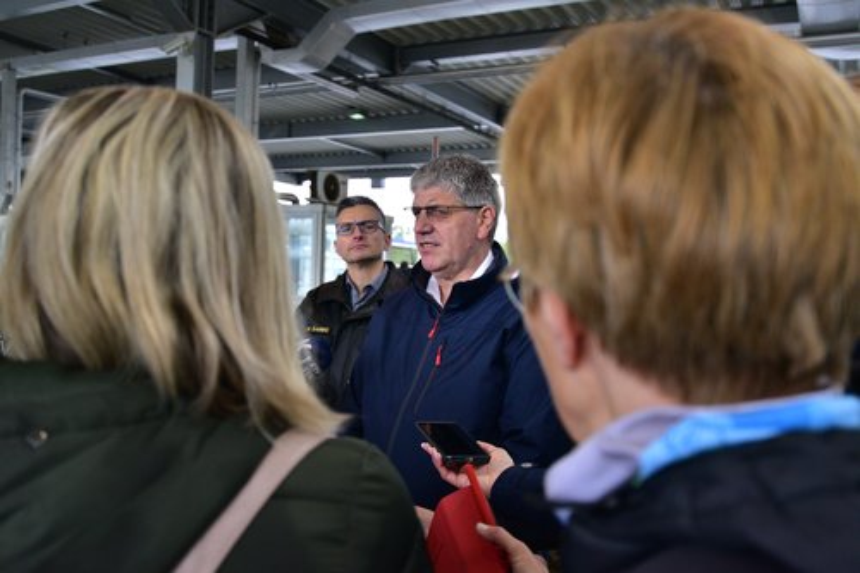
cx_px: 430
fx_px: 836
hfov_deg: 54.5
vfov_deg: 37.8
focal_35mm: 35
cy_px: 286
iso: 1600
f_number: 4.5
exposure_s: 1/500
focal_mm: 35
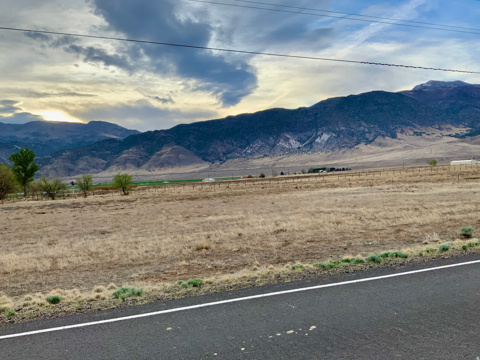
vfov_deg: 48.2
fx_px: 402
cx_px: 240
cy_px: 180
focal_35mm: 29
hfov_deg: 61.7
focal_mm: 3
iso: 16
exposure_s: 1/586
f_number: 1.8
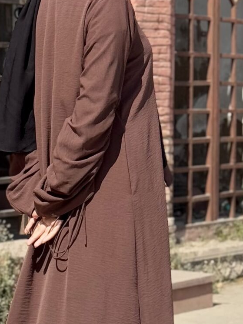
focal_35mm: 165
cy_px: 52
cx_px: 101
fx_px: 1544
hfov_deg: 9.0
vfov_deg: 11.9
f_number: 1.78
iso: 64
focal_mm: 6.76
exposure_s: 1/2513
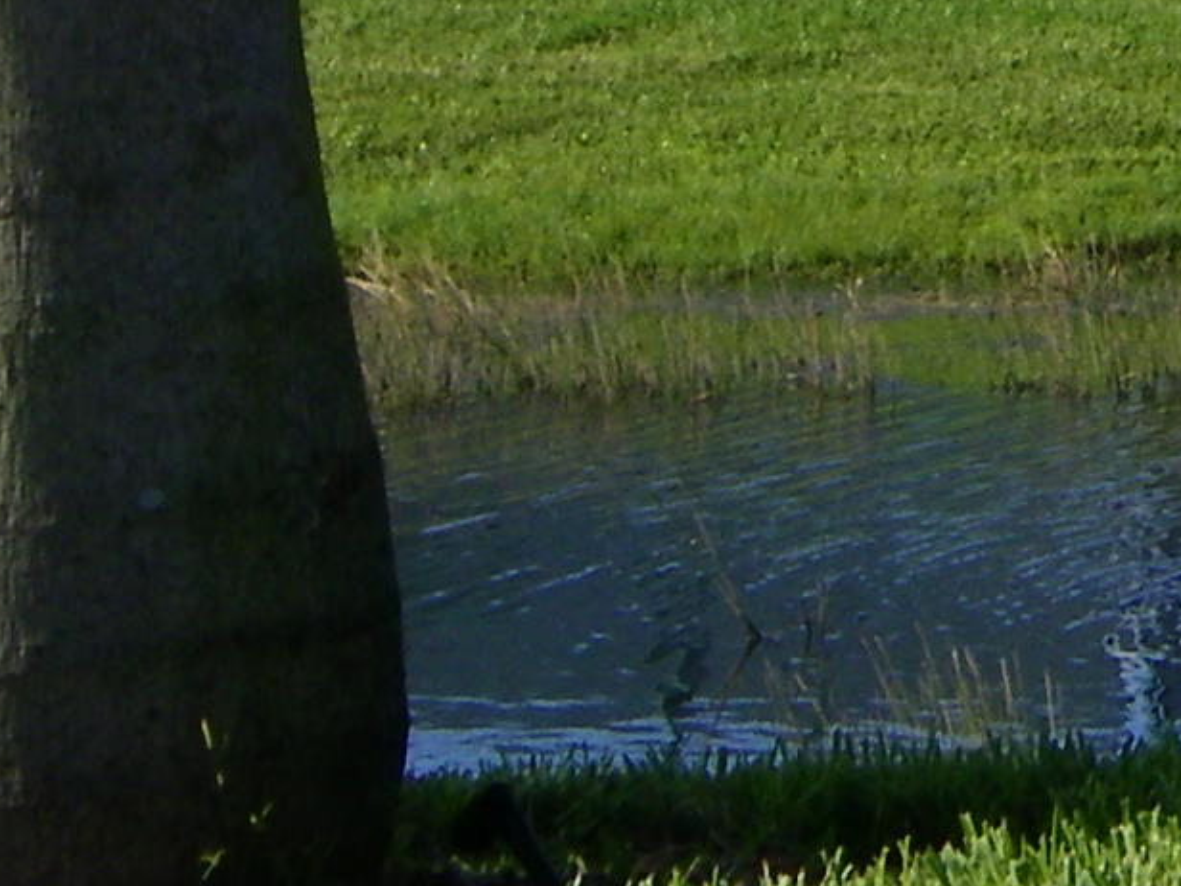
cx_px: 2661
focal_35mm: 268
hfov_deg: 7.0
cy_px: -913
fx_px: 9143
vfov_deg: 5.4
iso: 80
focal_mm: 9.7
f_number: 8.2
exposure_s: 1/200
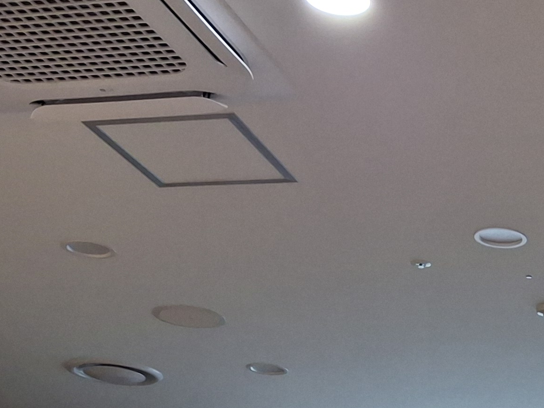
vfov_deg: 15.2
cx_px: 677
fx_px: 1383
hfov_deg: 20.6
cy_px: 658
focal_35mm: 88
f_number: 1.8
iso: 200
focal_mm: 4.69
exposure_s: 1/120
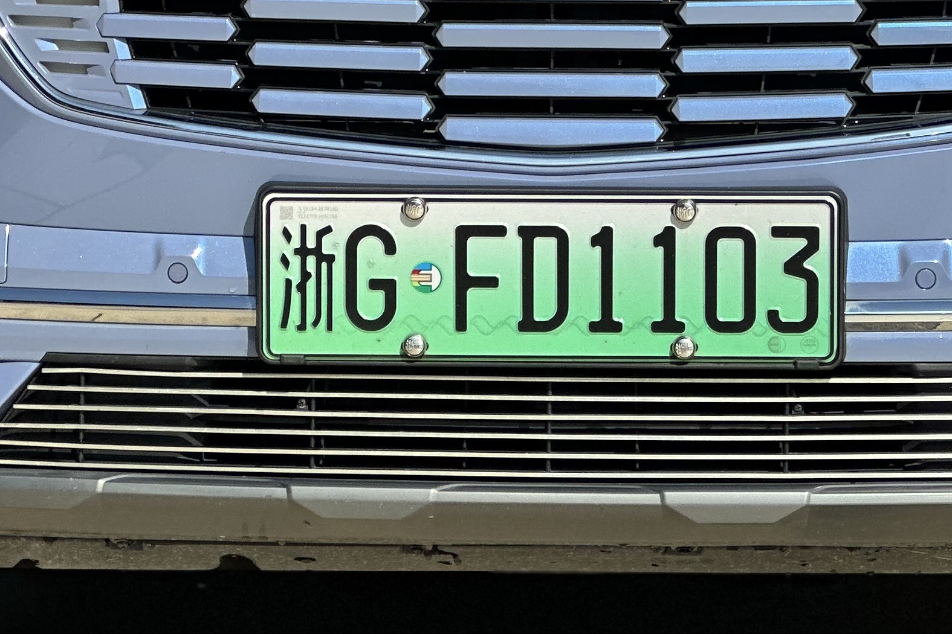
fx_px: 5421
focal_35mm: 205
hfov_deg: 10.0
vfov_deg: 6.6
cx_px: 529
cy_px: -220
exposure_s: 1/867
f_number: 2.8
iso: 32
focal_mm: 9
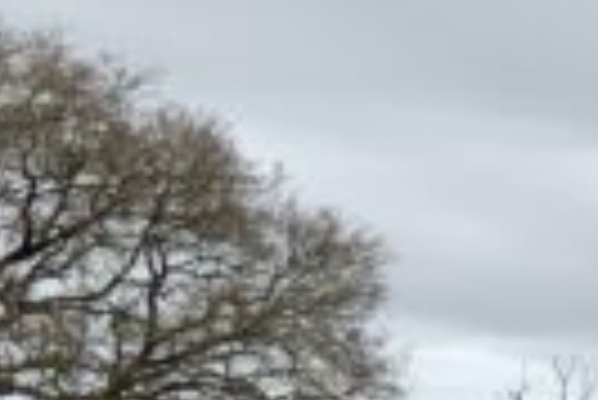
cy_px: 283
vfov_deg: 9.5
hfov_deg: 12.3
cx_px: 1254
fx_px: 2411
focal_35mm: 145
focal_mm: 3
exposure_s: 1/1121
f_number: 1.8
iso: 16
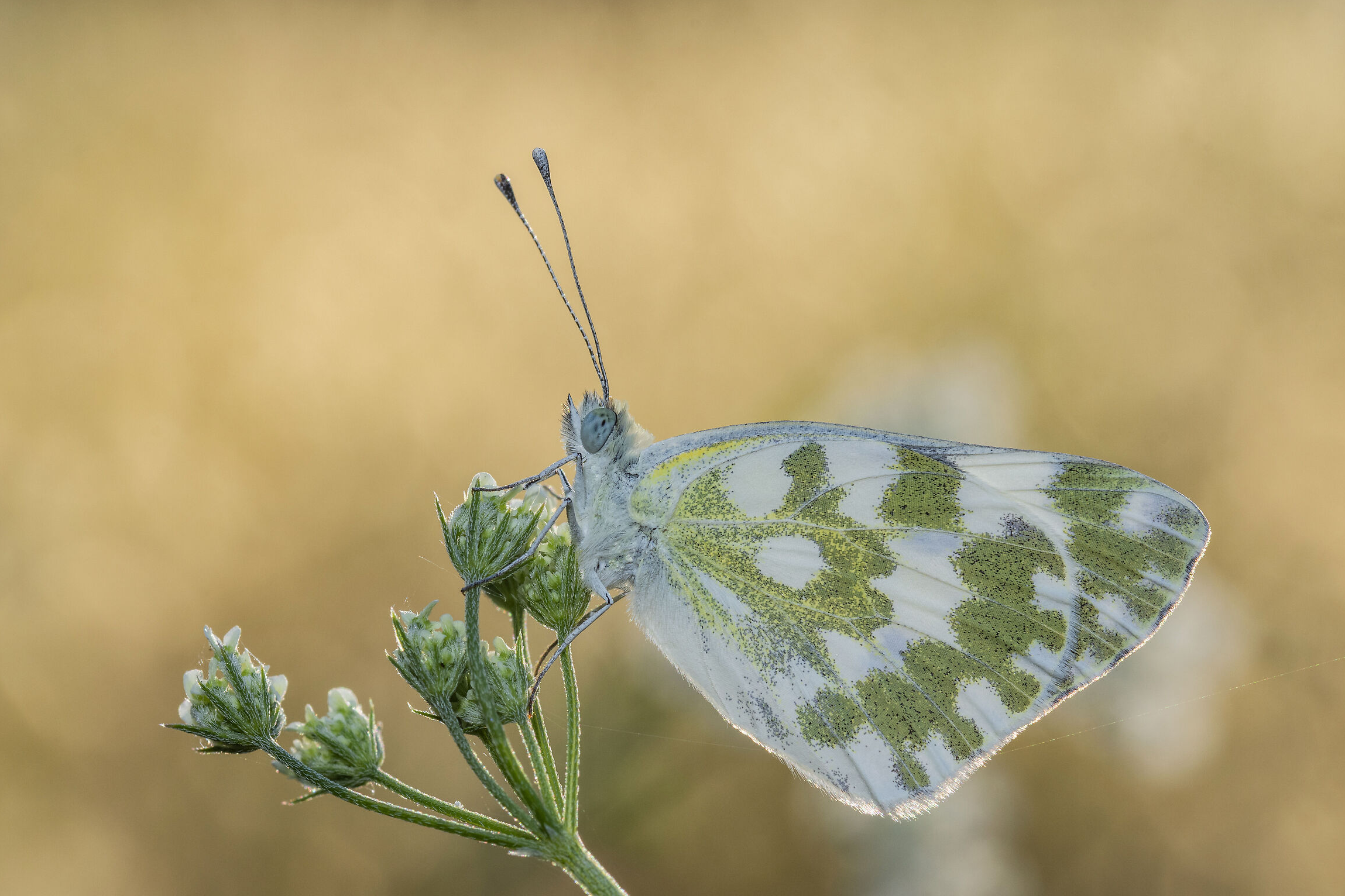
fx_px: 6146
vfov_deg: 8.3
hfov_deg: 12.5
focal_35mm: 165
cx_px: 678
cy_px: 447
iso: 320
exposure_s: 1/160
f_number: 14
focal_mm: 105
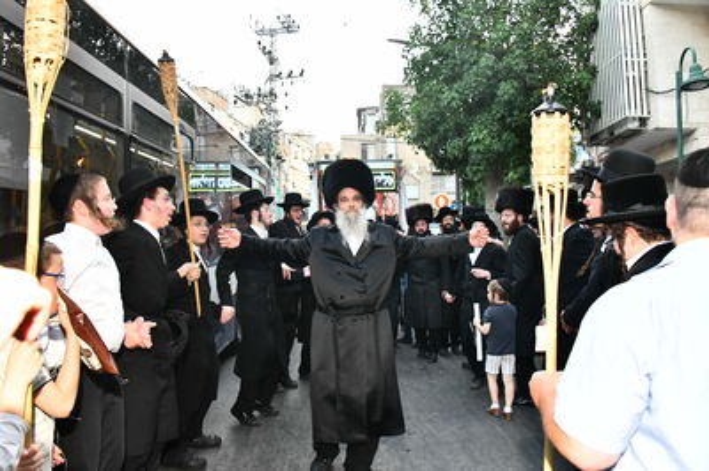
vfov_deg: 46.3
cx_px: 354
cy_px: 236
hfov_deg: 65.5
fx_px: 551
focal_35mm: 28
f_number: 5.6
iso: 5000
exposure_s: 1/320
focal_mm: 28
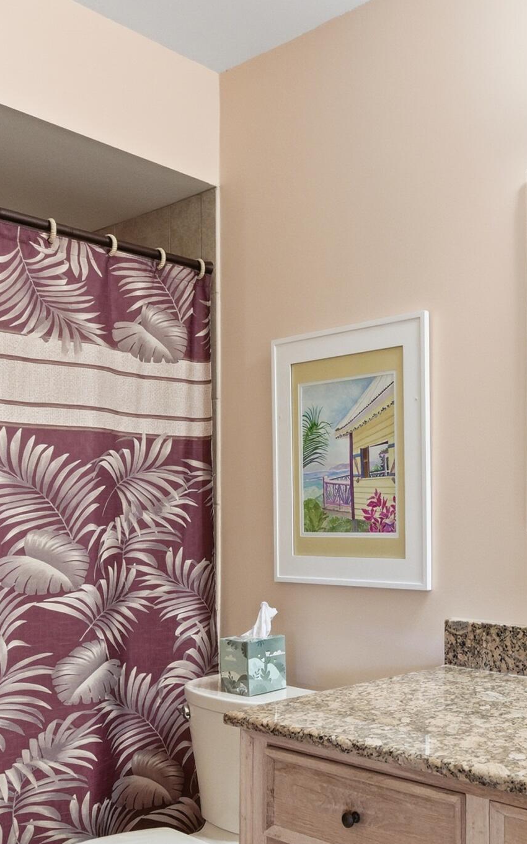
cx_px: 492
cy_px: 532
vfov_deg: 53.4
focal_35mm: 36
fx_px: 827
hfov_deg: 33.2
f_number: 8
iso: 1600
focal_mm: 16
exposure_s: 1/80
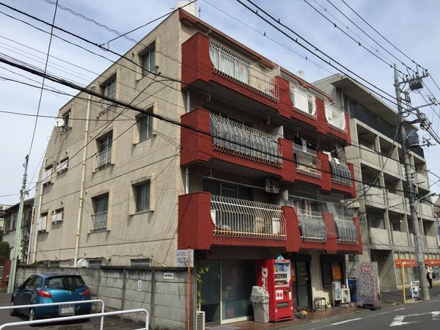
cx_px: 220
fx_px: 369
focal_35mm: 29
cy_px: 165
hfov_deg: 61.7
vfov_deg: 48.2
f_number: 2.2
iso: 32
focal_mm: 4.15
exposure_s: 1/2198
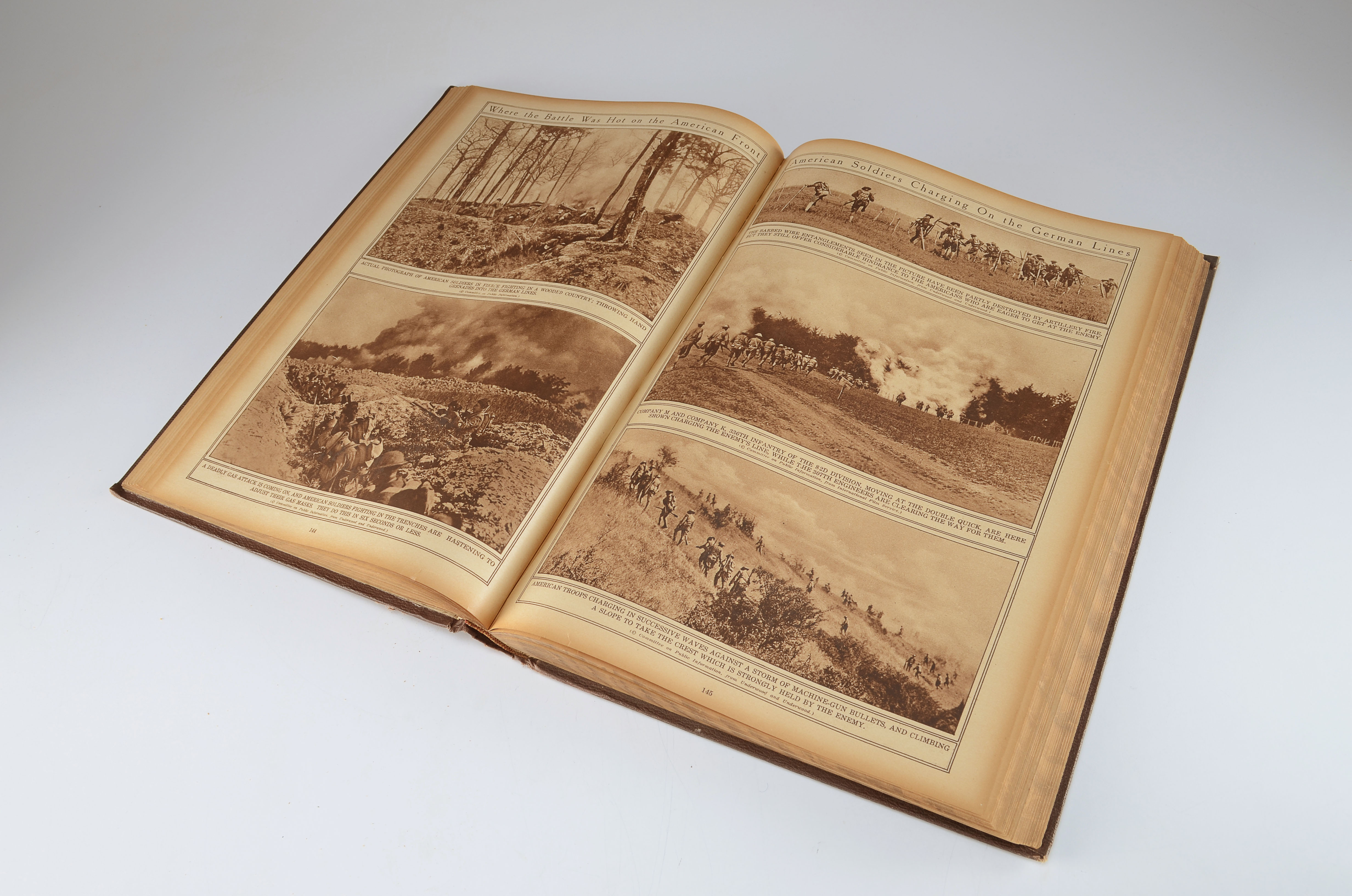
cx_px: 676
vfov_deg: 39.8
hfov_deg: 57.3
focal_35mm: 33
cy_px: 448
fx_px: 1237
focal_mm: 22
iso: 100
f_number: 10
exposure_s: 1/80
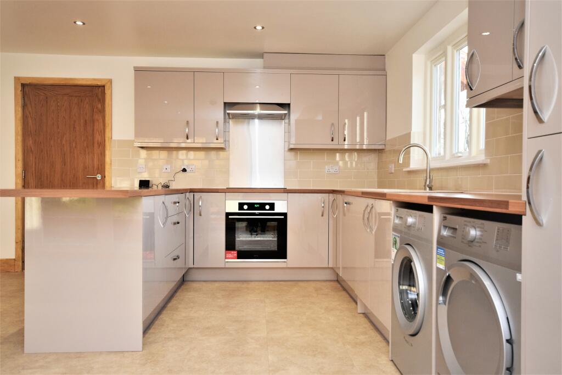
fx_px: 468
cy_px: 188
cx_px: 281
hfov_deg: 61.9
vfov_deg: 43.6
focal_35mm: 30
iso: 720
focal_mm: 20
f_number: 5.6
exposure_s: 1/125
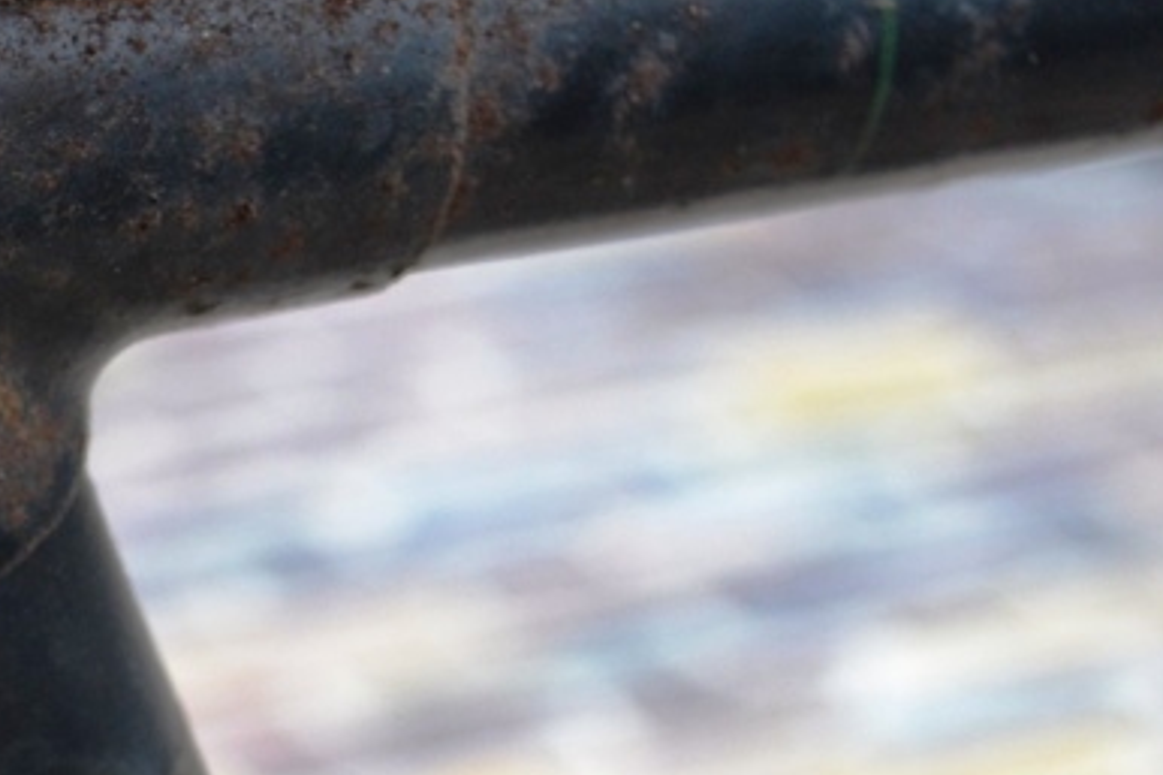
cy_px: 698
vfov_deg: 9.8
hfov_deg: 14.3
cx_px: -193
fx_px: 4499
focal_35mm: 139
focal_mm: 35
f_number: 5
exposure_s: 1/30
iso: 400
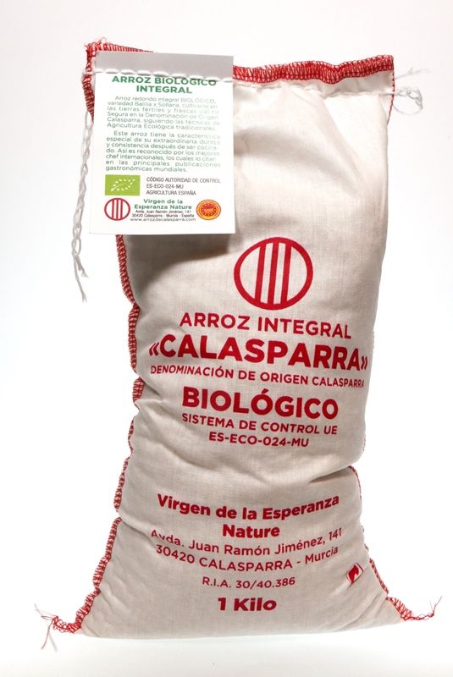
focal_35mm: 50
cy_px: 338
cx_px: 226
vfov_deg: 39.6
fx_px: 942
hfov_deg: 27.0
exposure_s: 1/50
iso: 800
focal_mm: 22.7
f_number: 16
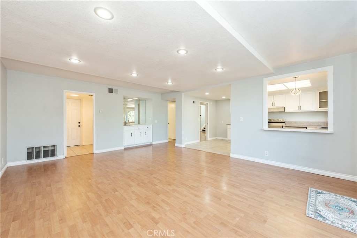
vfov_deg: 81.2
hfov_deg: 104.2
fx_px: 139
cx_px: 178
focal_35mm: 14
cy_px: 119
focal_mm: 14
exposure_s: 1/125
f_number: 5.6
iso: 800
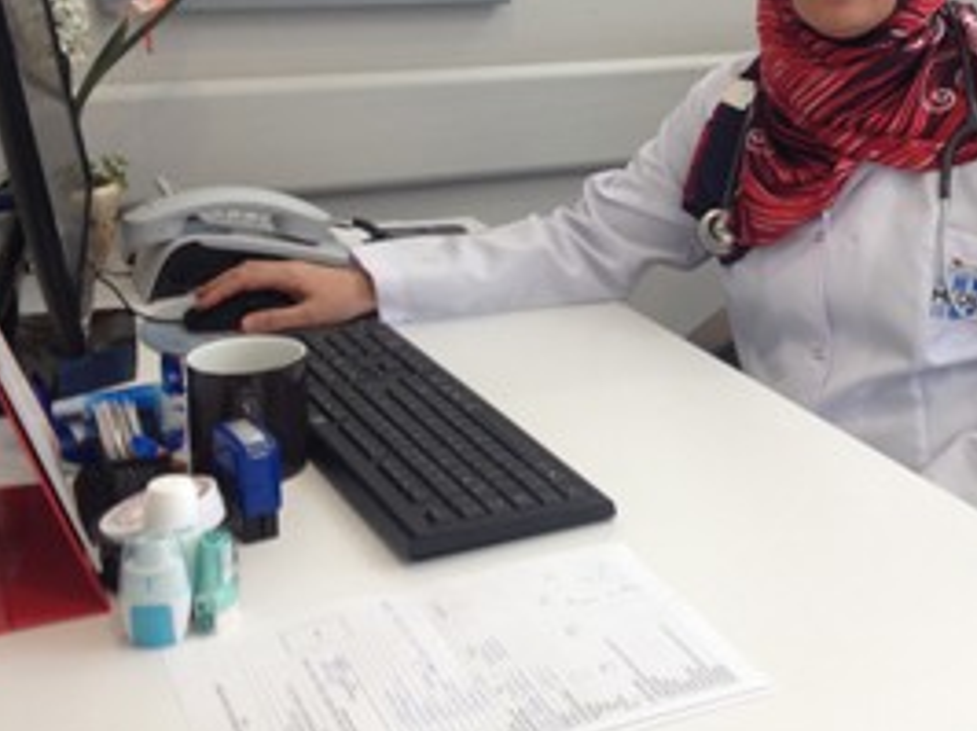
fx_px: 1664
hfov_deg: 32.2
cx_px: 716
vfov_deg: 24.3
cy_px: 136
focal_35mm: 59
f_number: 2.4
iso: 50
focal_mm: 4.28
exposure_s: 1/20
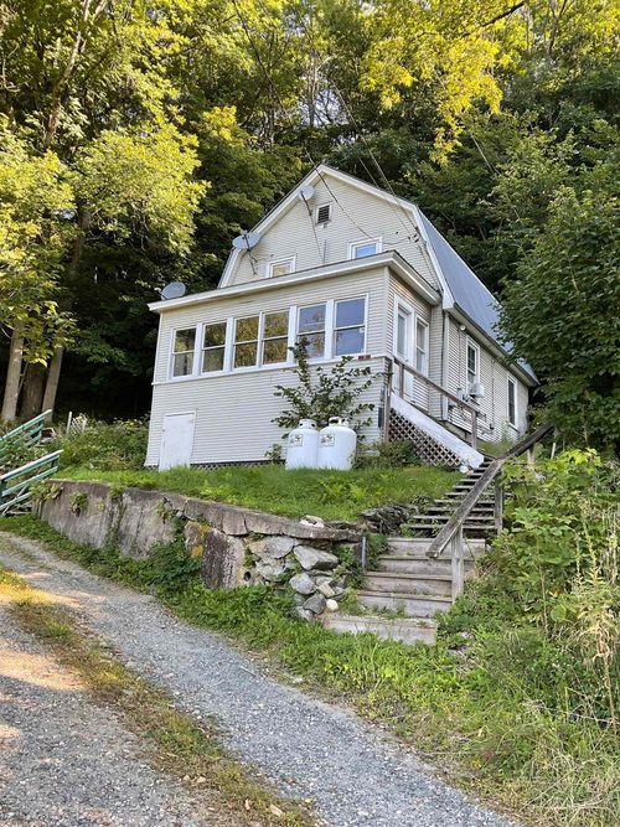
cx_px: 310
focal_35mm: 29
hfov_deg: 48.2
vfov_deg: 61.7
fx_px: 693
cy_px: 414
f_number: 1.8
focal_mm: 3
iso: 25
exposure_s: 1/120
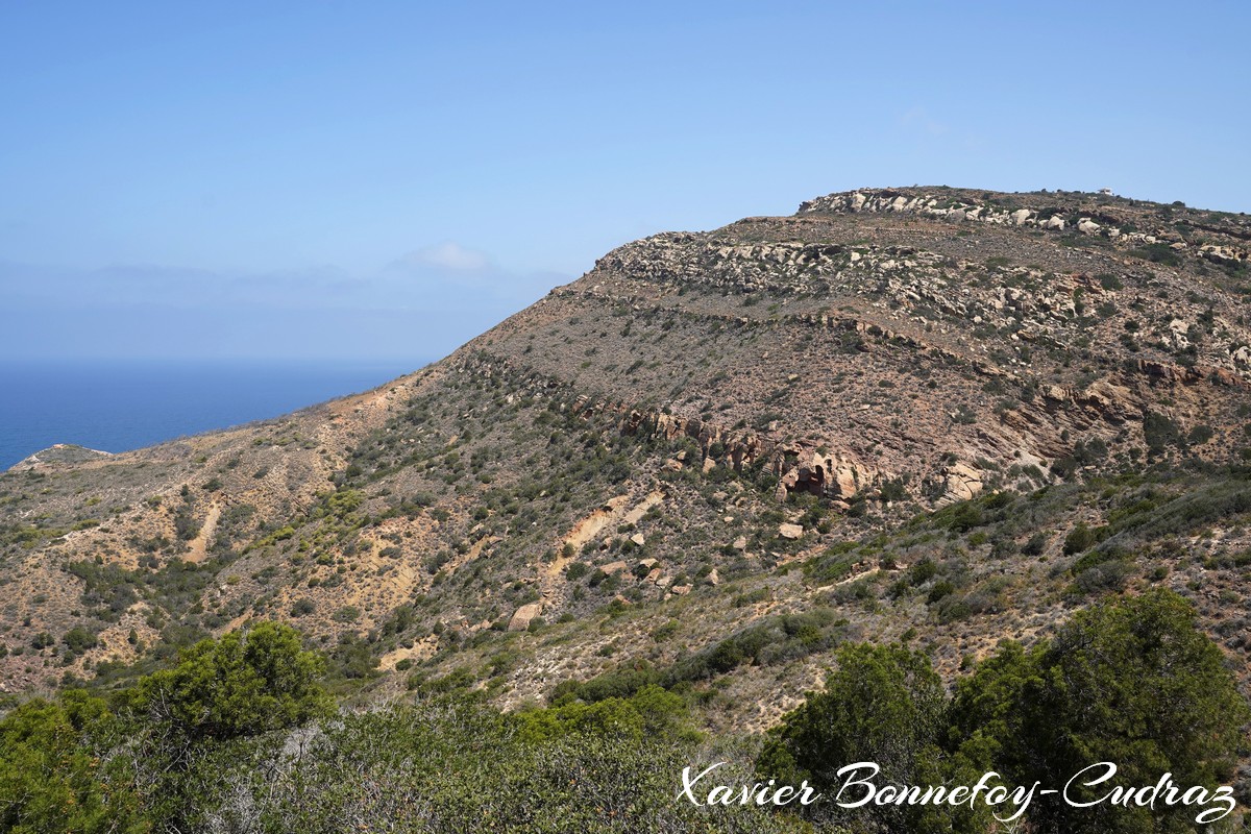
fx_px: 973
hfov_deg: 65.5
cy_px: 417
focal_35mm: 28
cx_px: 626
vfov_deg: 46.4
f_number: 8
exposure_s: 1/320
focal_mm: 28
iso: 100
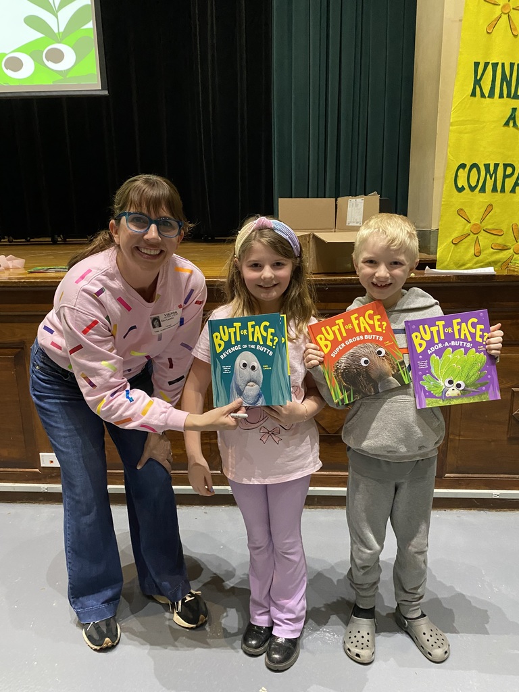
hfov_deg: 53.1
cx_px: 260
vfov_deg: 67.3
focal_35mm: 26
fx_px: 520
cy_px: 346
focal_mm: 4.25
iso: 640
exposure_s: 1/30
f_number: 1.8
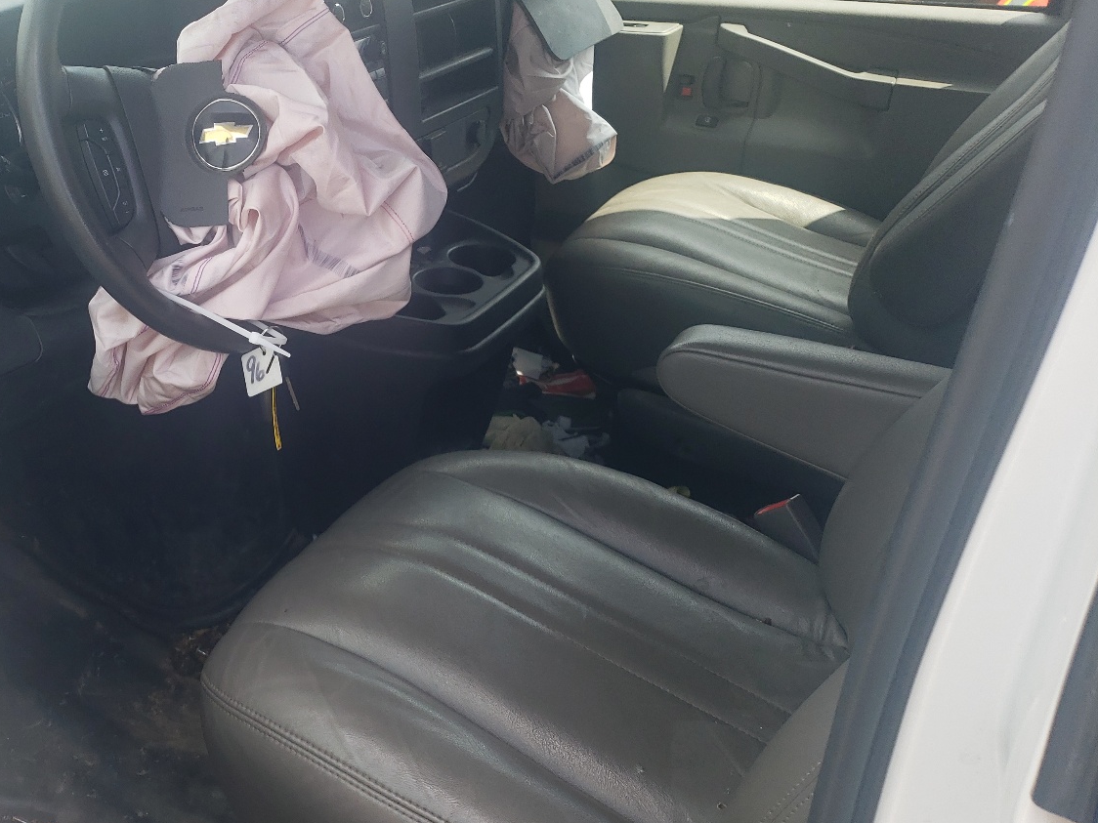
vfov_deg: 38.6
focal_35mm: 37
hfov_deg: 48.8
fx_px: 1174
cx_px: 323
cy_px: 447
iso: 50
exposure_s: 1/588
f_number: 1.5
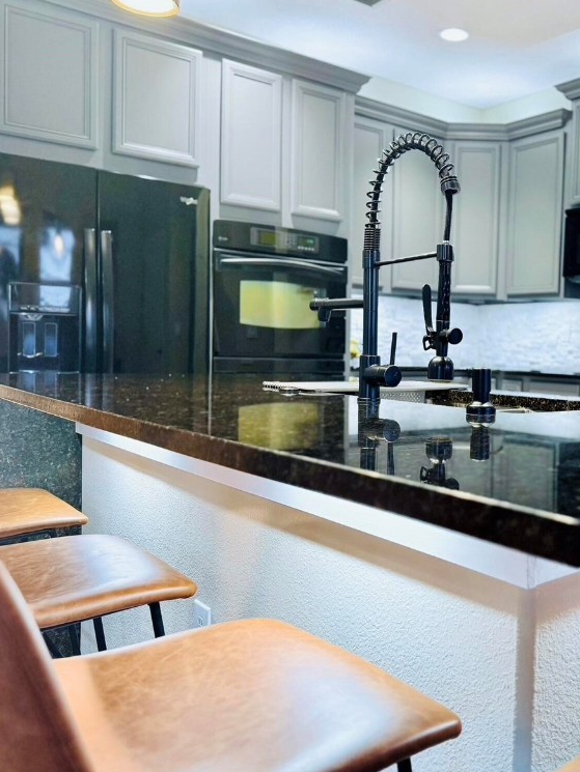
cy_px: 378
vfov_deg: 55.3
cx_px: 488
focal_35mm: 33
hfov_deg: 40.6
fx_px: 737
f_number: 1.78
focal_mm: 6.76
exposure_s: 1/60
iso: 160
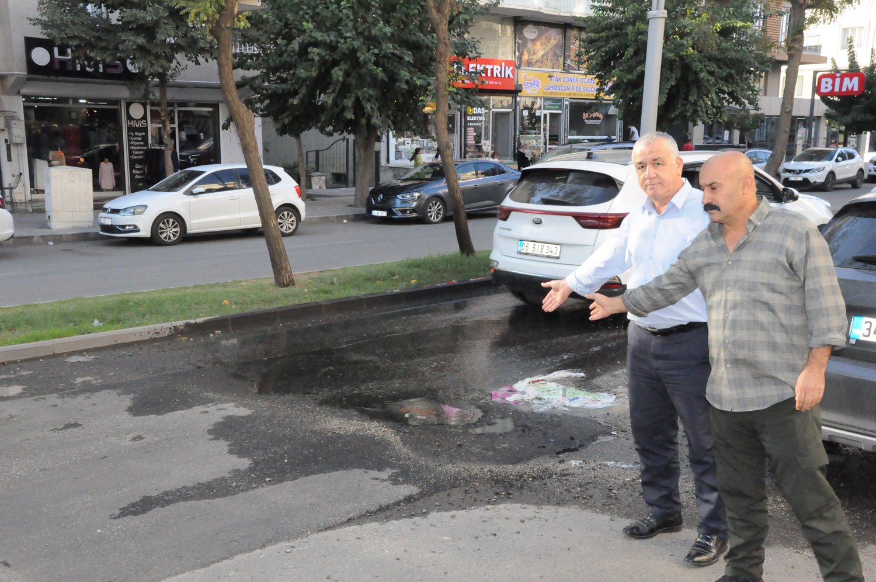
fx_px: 1094
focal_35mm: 45
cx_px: 438
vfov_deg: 29.8
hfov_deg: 43.7
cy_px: 291
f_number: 18
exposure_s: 1/200
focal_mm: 30
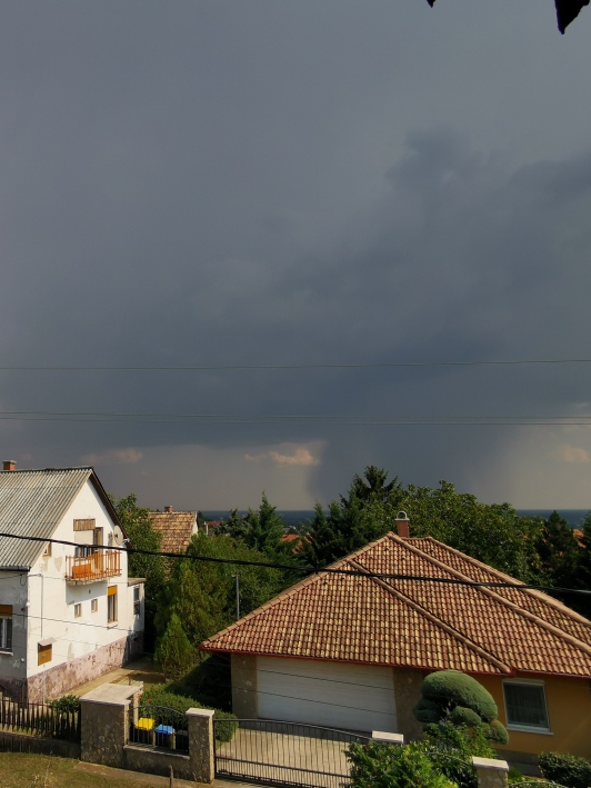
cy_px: 380
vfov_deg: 67.3
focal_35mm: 26
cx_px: 136
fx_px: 592
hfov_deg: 50.5
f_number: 2.2
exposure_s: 1/1828
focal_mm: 2.35
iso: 50
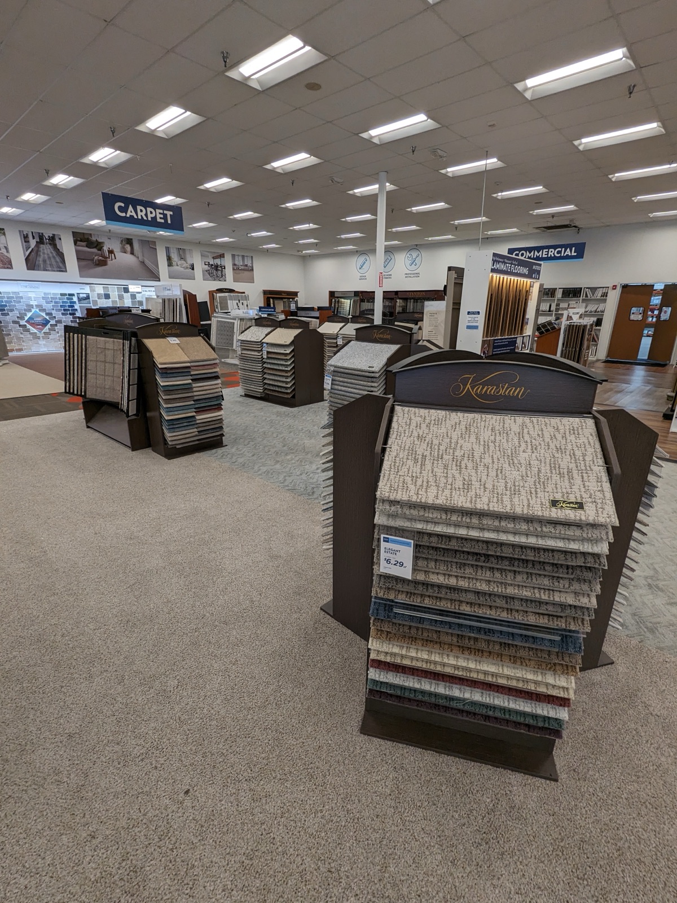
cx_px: 338
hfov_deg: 78.1
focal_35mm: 16
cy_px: 452
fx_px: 417
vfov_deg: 94.5
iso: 54
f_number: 2.2
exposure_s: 1/60
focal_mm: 2.35
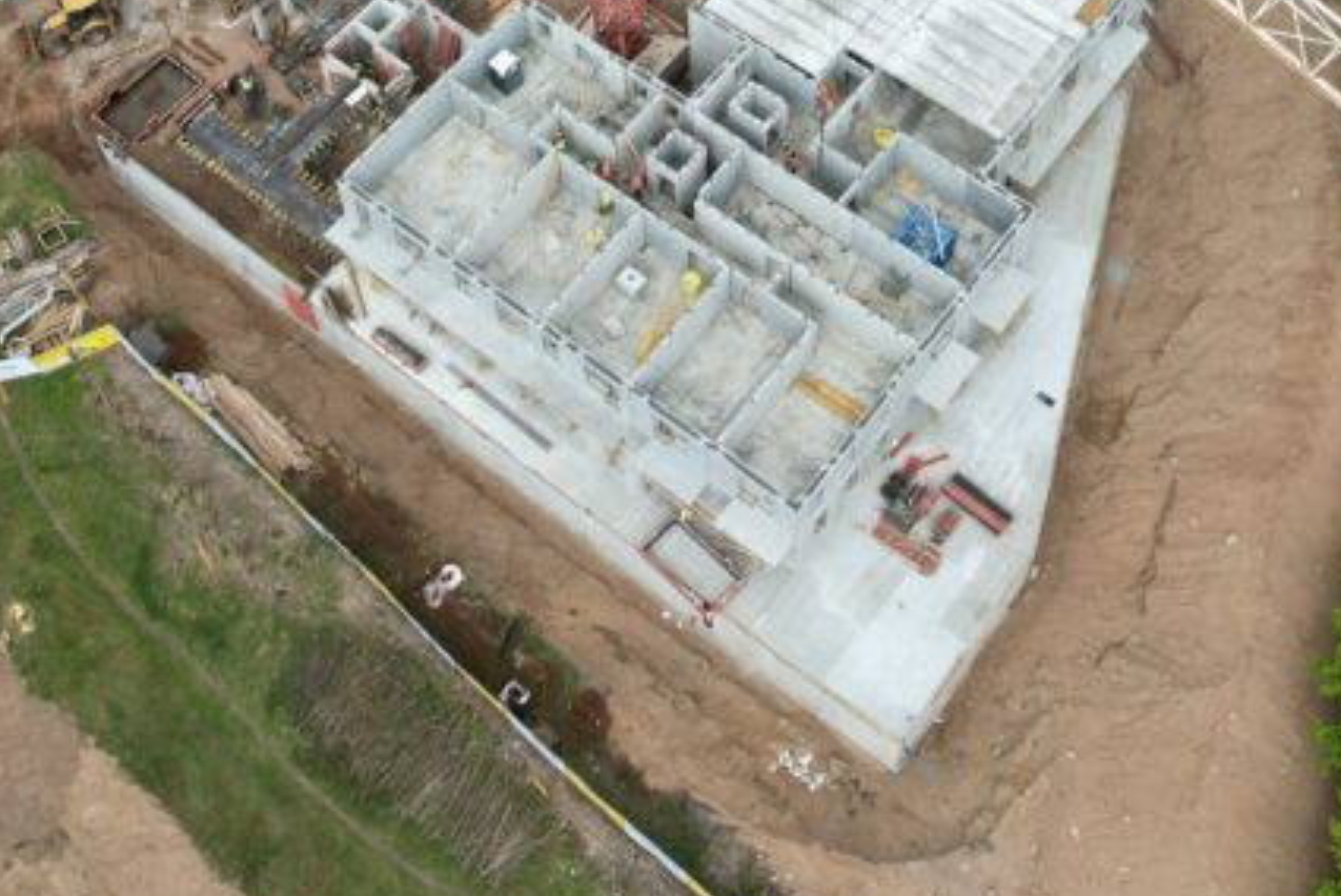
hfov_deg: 37.5
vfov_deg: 23.8
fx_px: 1976
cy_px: -106
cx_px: 726
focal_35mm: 53
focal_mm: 8.38
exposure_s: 1/1000
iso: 100
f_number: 2.8
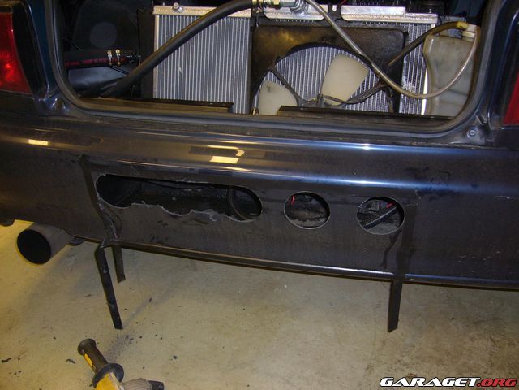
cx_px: 260
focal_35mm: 35
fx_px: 525
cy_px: 195
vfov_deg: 40.7
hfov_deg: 52.6
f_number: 2.8
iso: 80
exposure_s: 1/8
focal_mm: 5.8
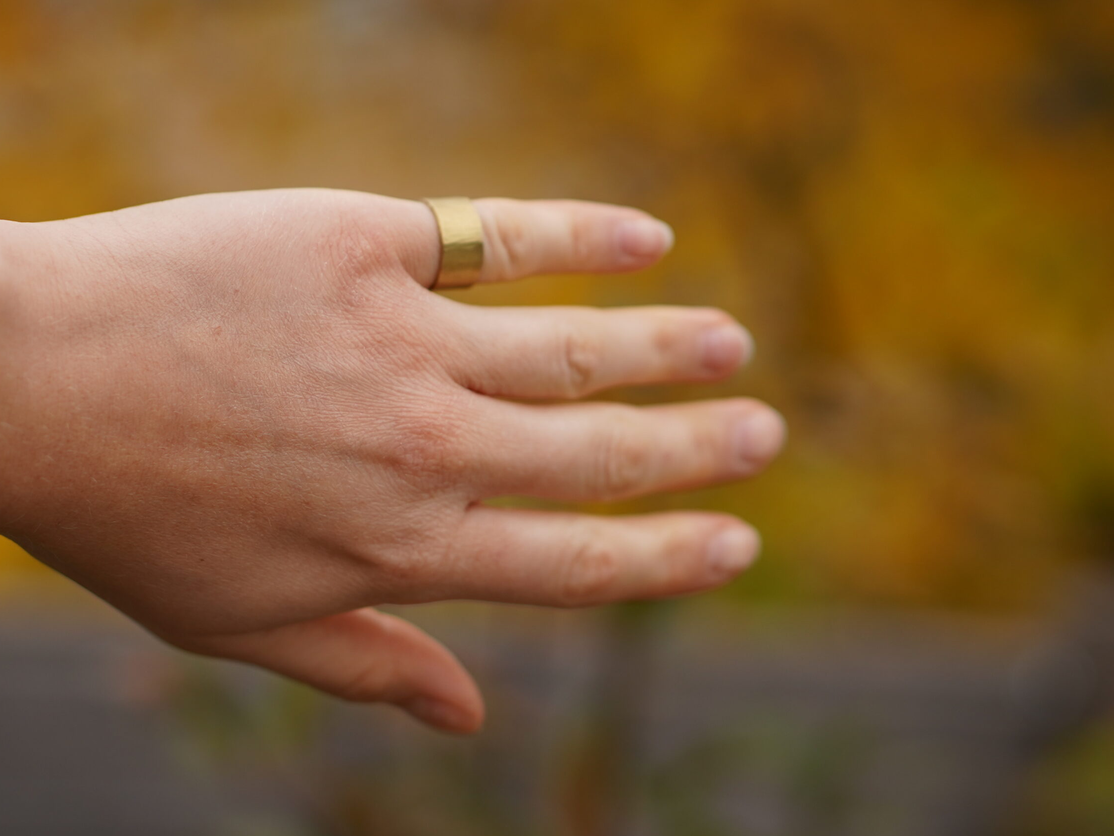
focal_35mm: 82
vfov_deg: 18.0
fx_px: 2639
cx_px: 516
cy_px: 422
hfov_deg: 23.8
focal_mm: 50
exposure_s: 1/2000
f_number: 2.2
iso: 250
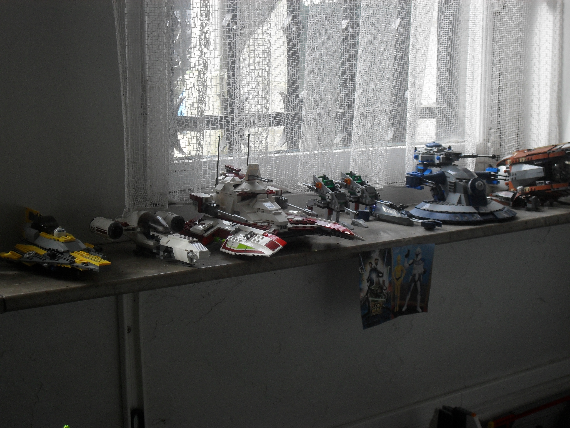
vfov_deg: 25.7
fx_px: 939
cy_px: 214
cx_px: 285
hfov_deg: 33.8
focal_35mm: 57
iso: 100
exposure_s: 1/60
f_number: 4.3
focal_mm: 10.1
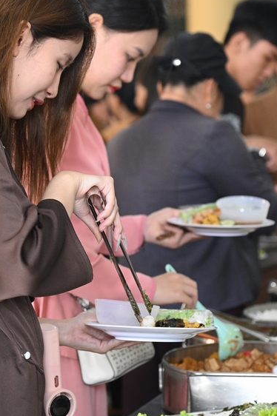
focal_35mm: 160
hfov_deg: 8.6
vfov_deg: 12.8
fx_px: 1849
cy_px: 186
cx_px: 132
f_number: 4.5
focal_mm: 92
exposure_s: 1/160
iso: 2500
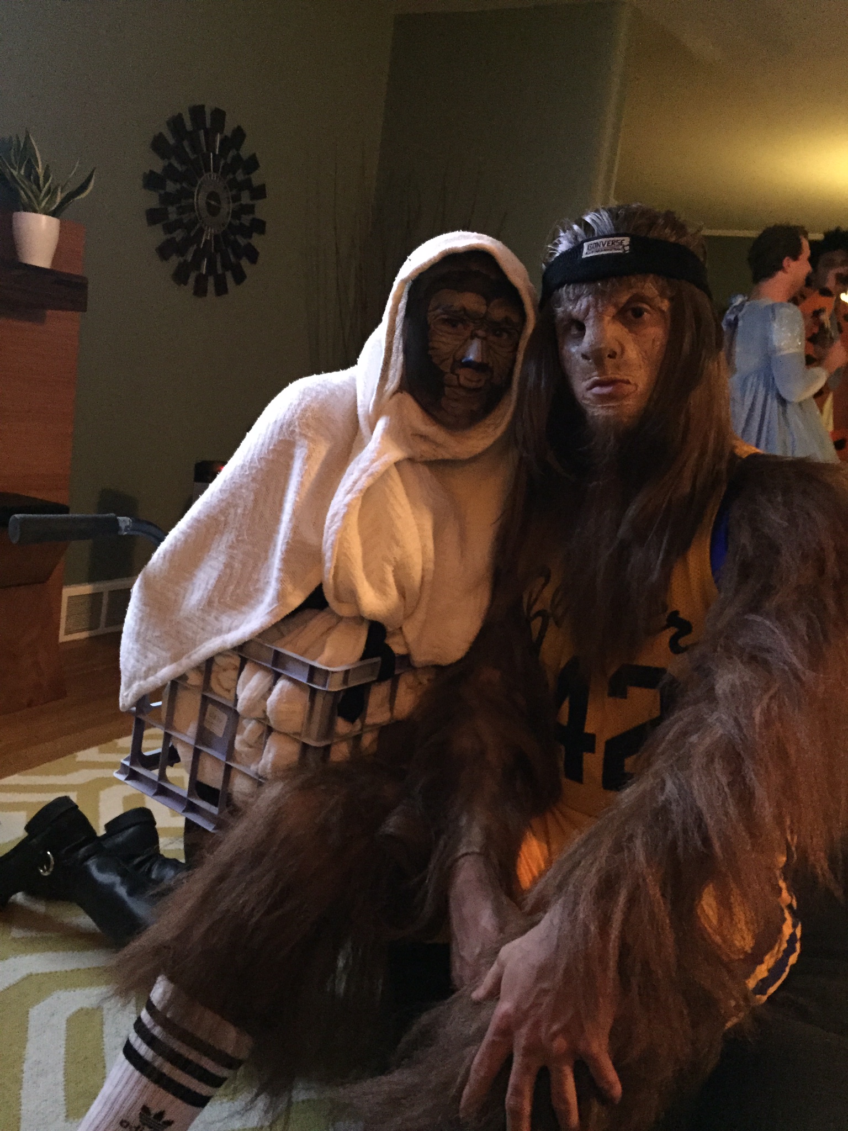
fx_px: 947
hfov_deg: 48.2
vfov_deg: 61.7
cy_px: 566
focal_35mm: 29
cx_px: 424
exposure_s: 1/15
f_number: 2.2
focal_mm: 4.15
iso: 1000
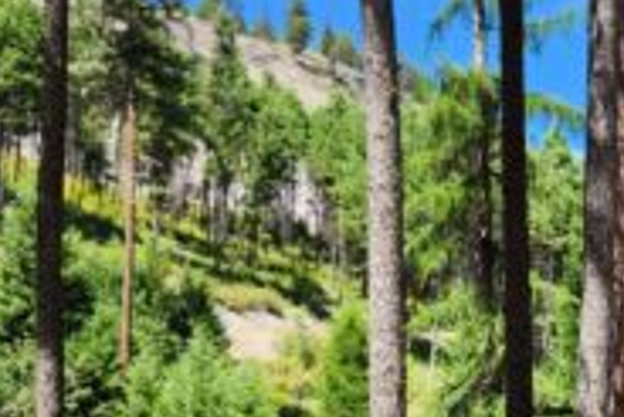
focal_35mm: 52
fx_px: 902
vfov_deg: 25.5
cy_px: 342
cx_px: 597
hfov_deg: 35.2
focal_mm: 5.4
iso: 20
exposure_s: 1/583
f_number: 1.8
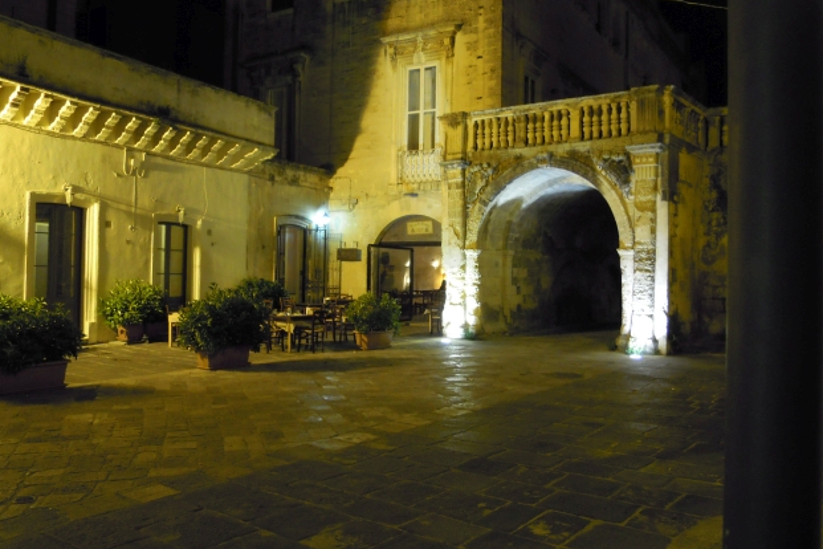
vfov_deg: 43.6
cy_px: 263
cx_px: 415
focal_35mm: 30
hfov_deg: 61.9
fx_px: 686
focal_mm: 5
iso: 400
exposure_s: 1/10
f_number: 2.7
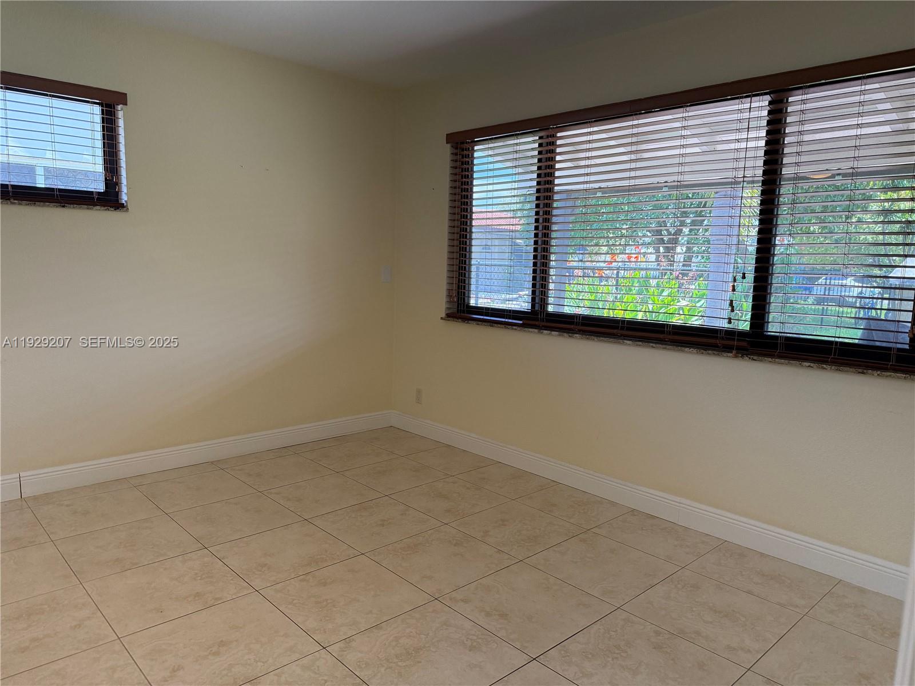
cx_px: 458
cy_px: 343
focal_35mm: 24
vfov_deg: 56.8
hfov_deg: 71.6
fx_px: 634
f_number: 1.78
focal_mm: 6.76
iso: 200
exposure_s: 1/203
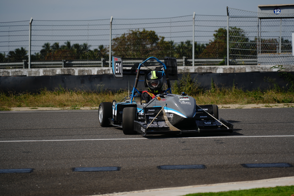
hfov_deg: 19.5
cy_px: 98
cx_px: 147
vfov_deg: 13.0
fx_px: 857
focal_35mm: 105
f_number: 4
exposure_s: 1/1000
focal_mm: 105
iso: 64
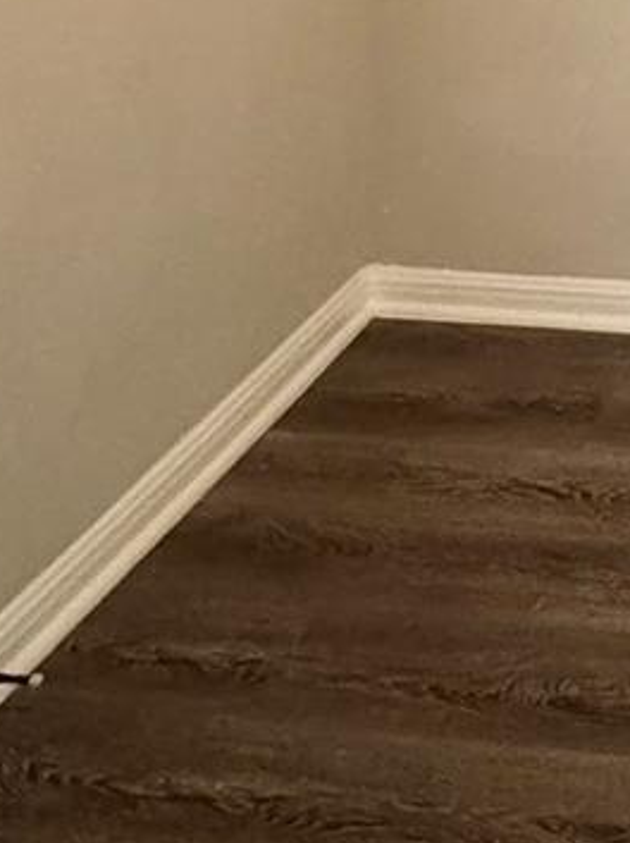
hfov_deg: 20.8
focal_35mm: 61
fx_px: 1483
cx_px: 919
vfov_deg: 24.9
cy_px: -399
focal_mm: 2.22
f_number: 2.2
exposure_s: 1/60
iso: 800
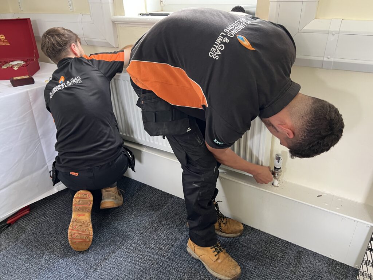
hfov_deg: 67.3
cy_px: 140
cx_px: 186
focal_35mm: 26
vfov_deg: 53.1
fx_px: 280
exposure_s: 1/60
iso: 200
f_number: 1.5
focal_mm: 5.7
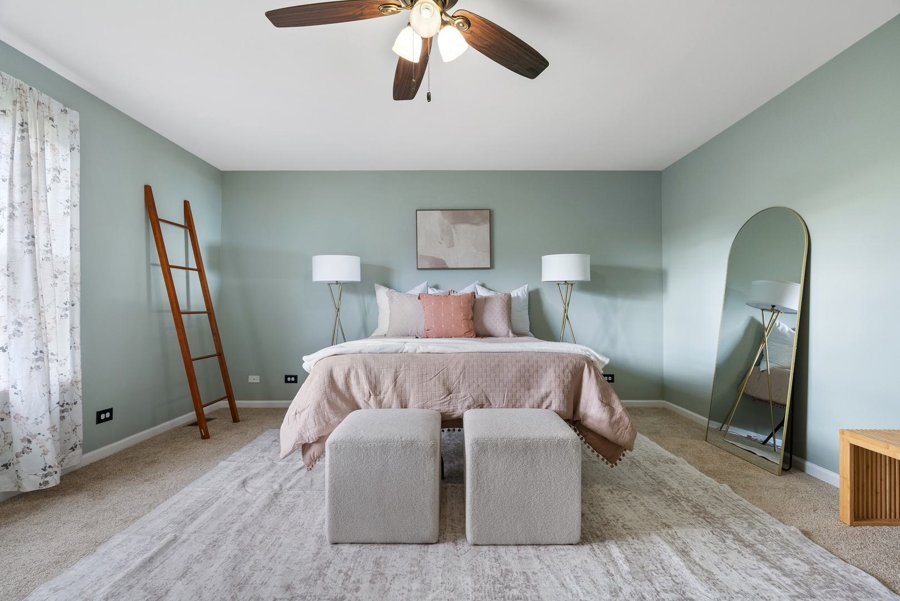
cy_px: 300
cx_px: 450
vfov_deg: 73.8
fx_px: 400
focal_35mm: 16
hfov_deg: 96.7
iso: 640
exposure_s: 1.3
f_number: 8
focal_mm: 16
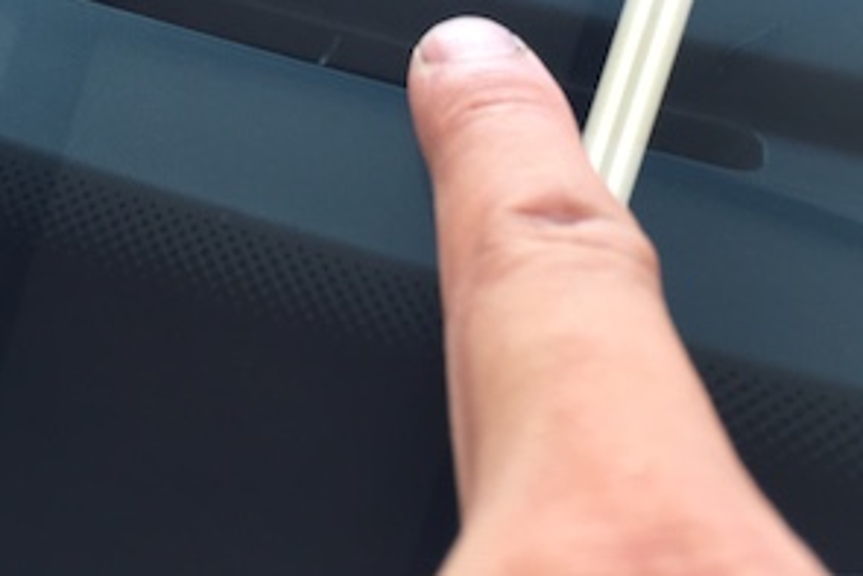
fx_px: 1175
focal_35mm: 49
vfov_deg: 26.6
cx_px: 372
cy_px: 56
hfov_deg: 40.2
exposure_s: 1/120
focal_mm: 4.15
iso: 40
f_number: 2.2
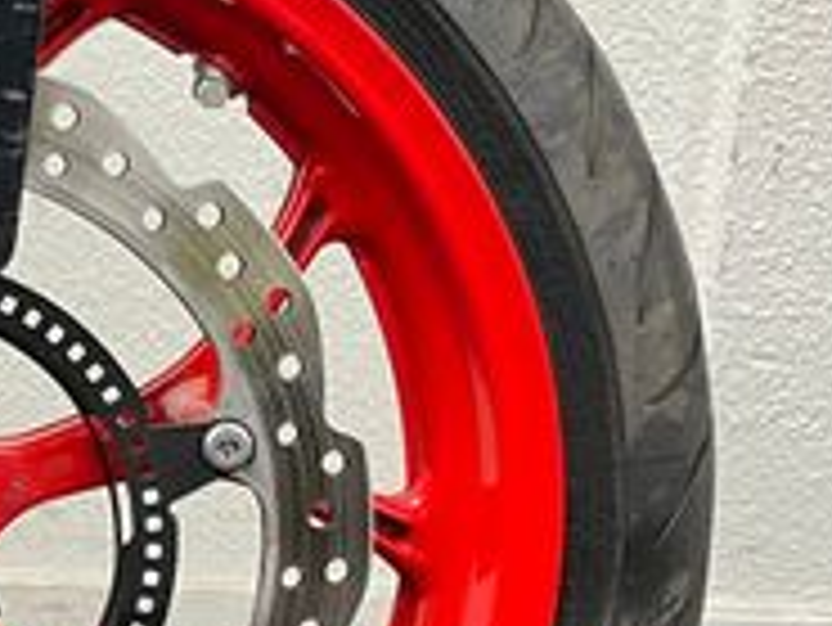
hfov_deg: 20.3
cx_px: -180
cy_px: 477
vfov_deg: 16.3
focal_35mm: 90
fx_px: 2165
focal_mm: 5.1
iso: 320
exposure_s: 1/50
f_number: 1.6
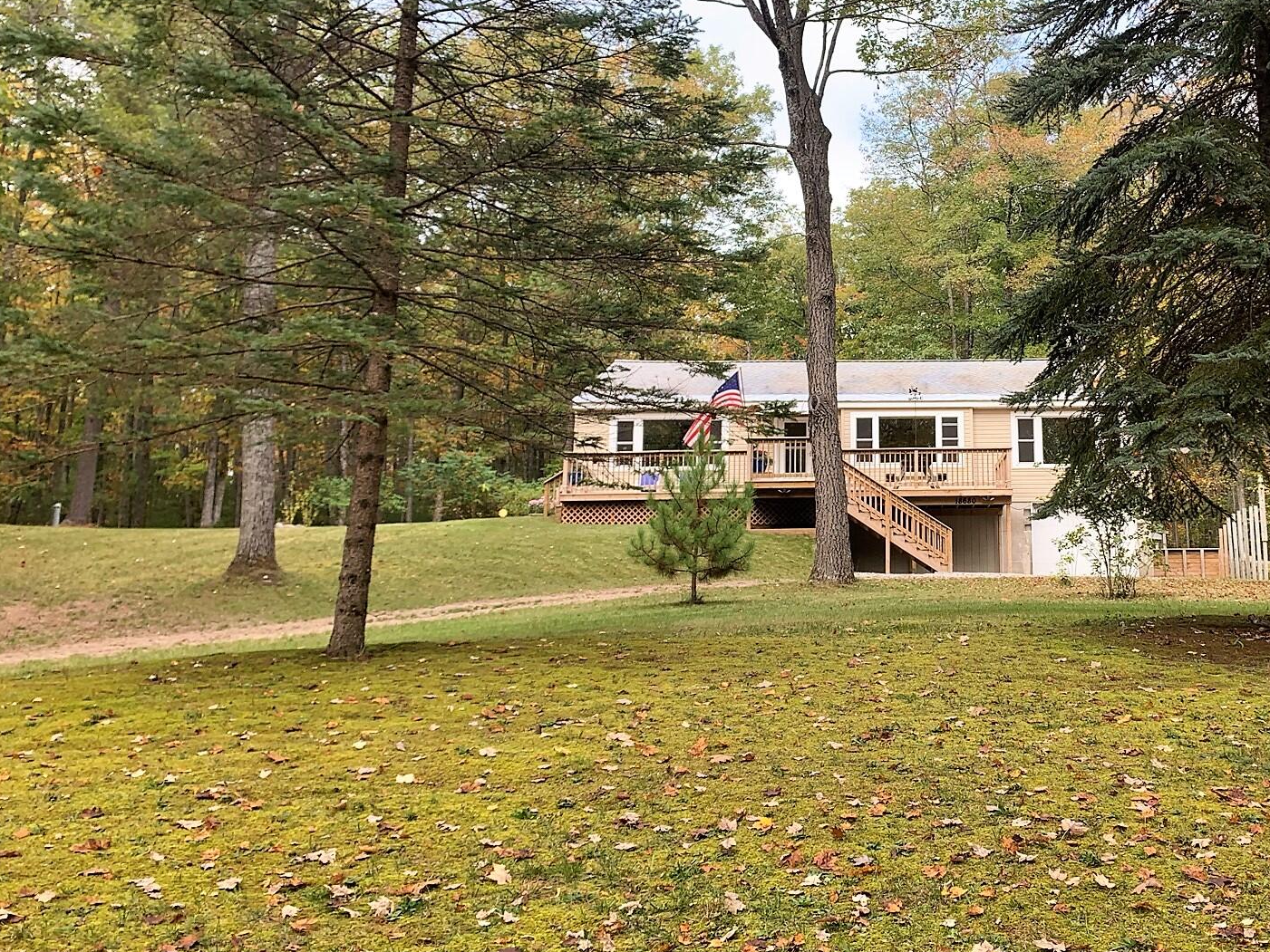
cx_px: 926
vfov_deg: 37.6
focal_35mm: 38
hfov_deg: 47.5
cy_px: 383
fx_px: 1394
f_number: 1.8
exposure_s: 1/303
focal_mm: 4.25
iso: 25
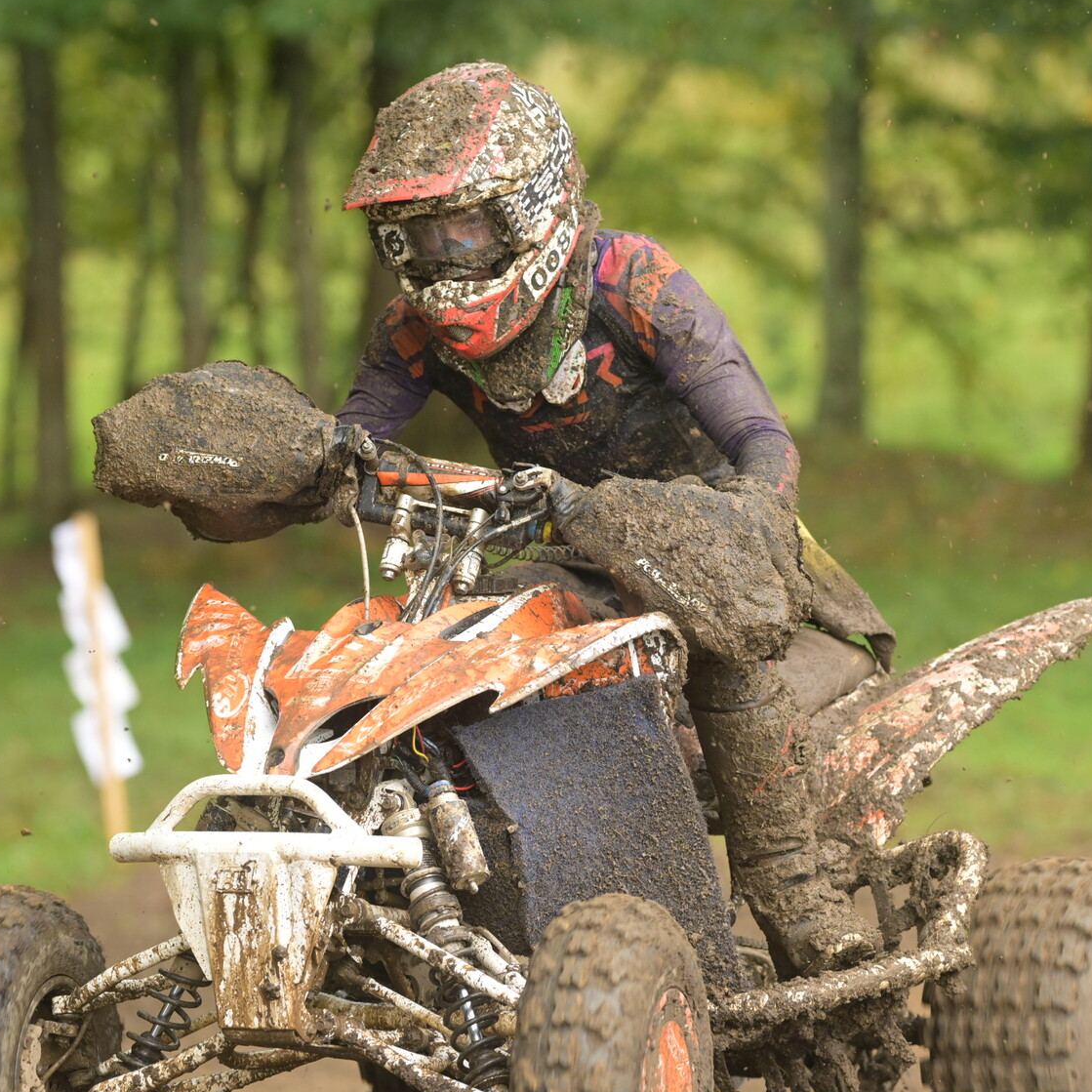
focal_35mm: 246
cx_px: 644
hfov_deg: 7.1
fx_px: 8780
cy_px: 694
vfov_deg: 7.1
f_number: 2.8
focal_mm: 135
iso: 640
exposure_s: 1/1250
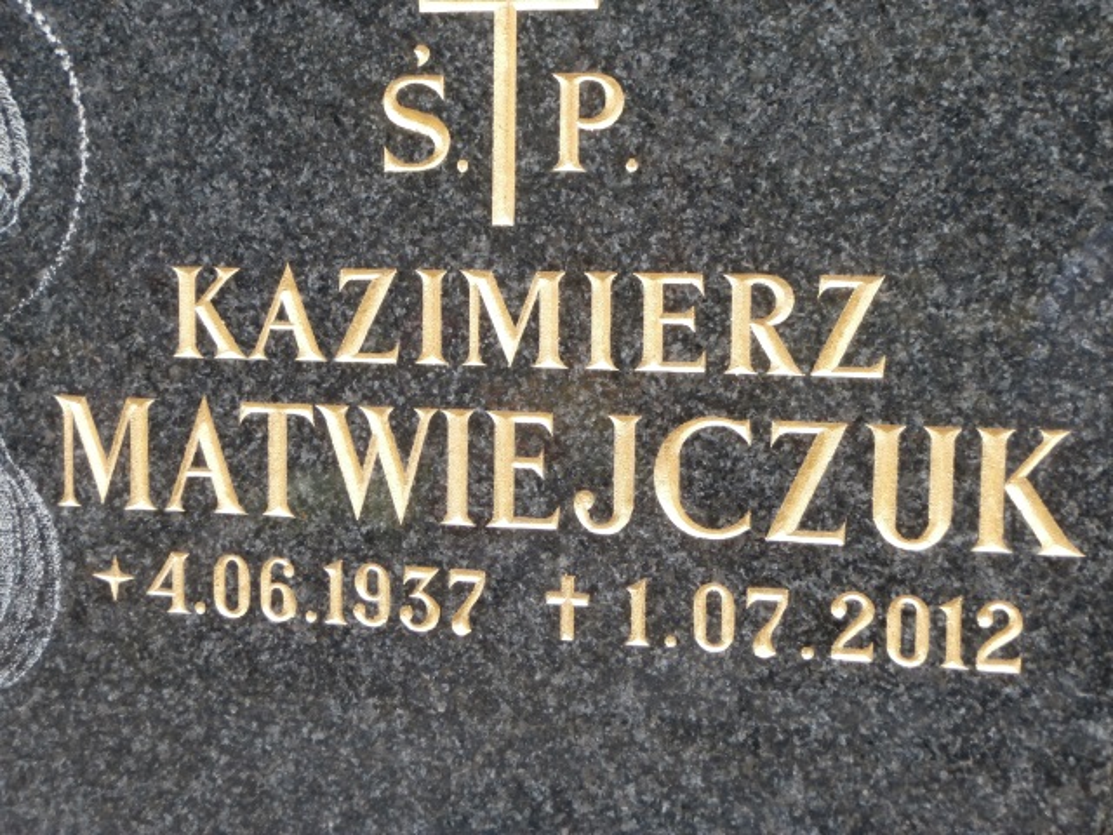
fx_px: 2186
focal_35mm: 68
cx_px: 556
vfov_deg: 21.6
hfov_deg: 28.6
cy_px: 418
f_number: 4.7
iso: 100
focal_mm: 12.1
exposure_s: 1/200
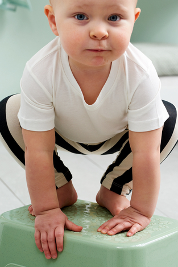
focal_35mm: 145
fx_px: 1075
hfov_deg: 9.5
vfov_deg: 14.1
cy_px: 145
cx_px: 89
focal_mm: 85
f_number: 6.3
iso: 80
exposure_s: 1/125
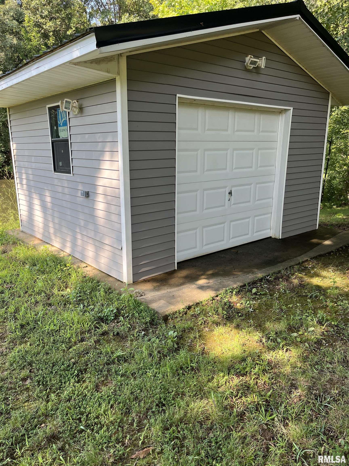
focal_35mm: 26
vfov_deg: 67.3
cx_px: 174
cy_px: 233
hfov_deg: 53.1
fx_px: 350
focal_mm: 5.1
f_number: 1.6
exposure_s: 1/442
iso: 50
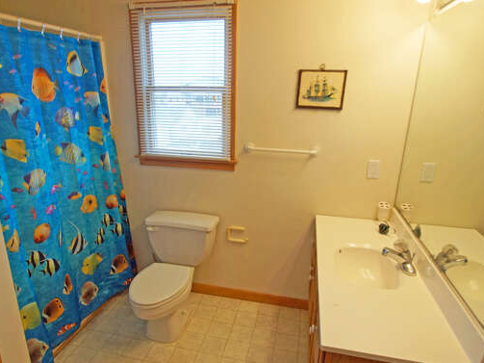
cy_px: 193
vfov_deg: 61.0
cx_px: 225
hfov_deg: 76.3
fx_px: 308
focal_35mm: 22
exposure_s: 1/60
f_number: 4
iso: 400
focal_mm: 10
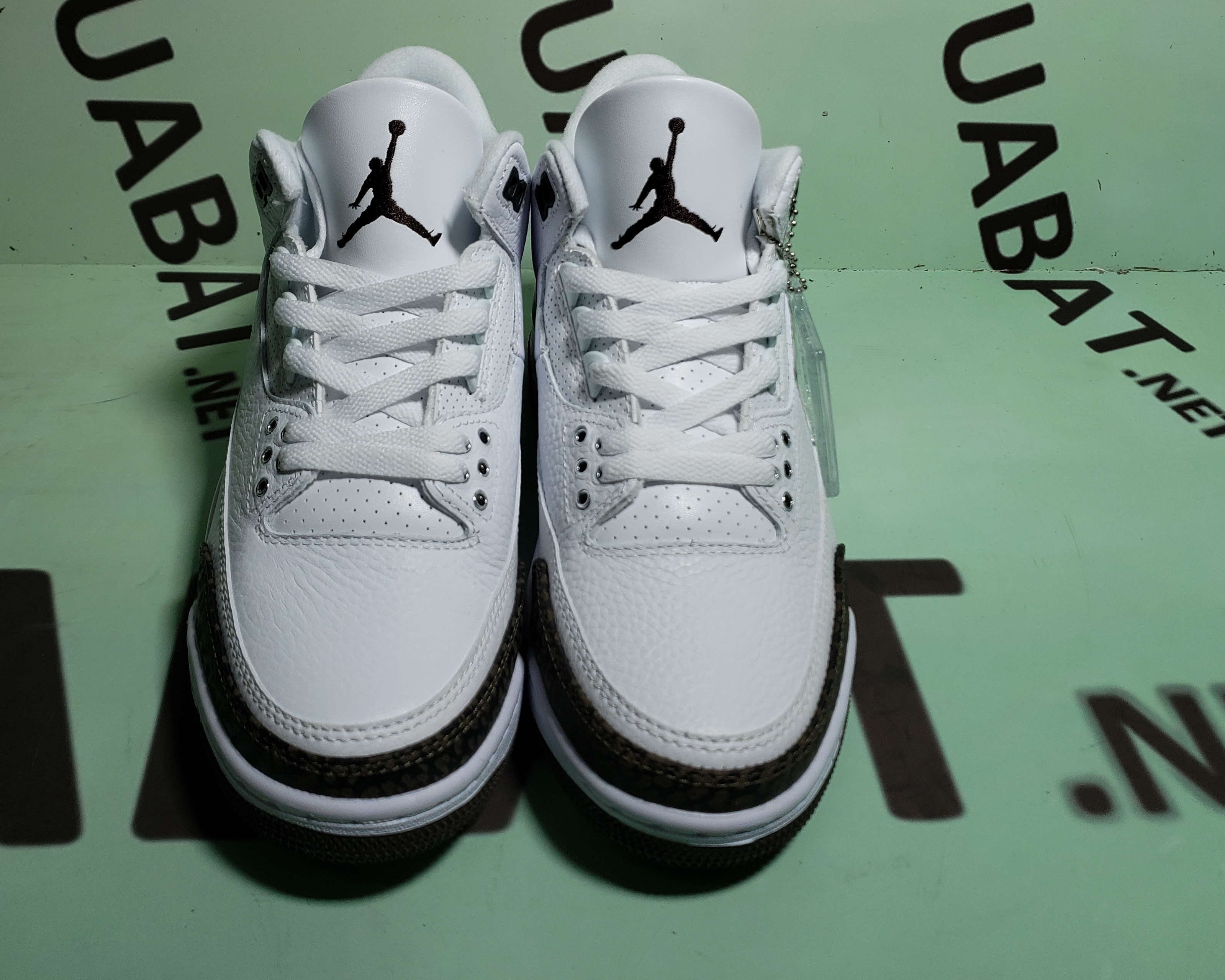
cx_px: 534
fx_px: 1160
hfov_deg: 55.5
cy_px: 402
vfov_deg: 45.6
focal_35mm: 32
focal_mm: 4.3
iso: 50
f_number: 1.5
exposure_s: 1/686
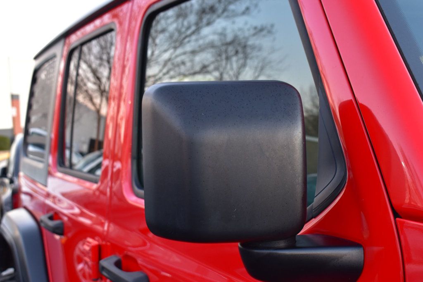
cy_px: 141
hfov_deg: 38.9
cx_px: 212
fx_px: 599
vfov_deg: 26.5
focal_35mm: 51
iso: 500
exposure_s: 1/15
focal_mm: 34
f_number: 6.3
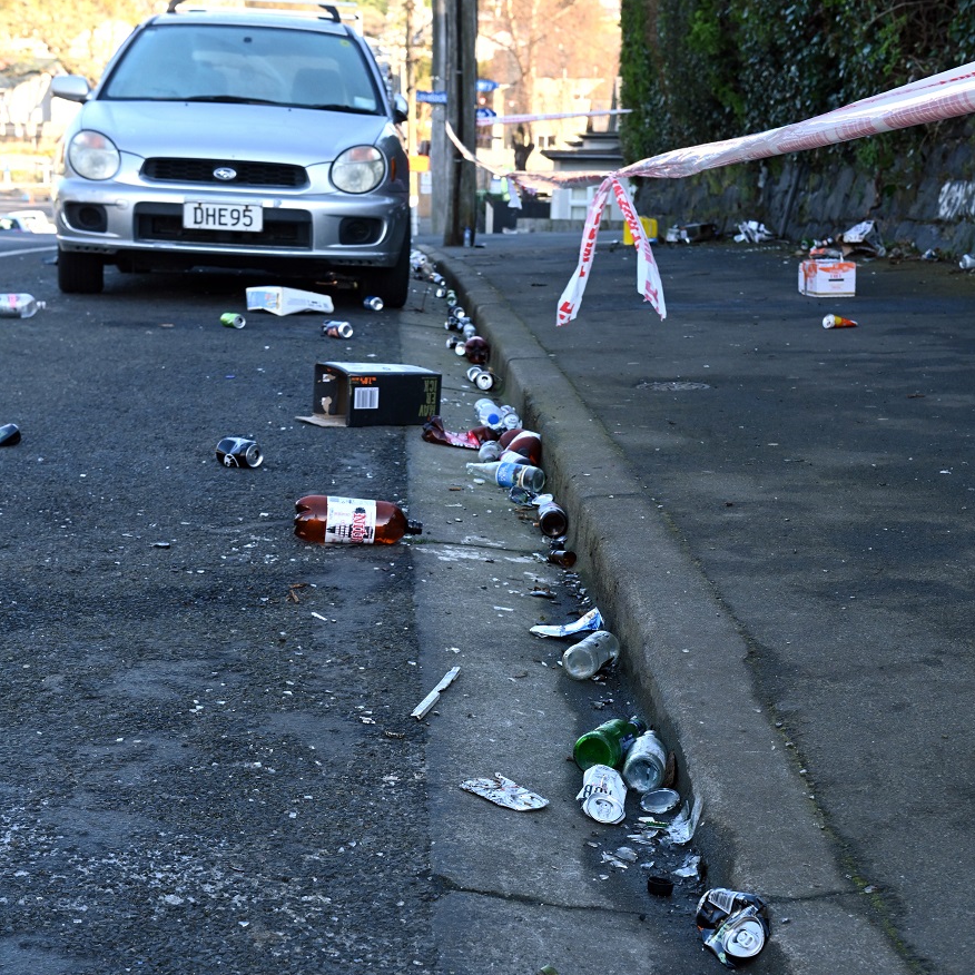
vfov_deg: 23.9
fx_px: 2294
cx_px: 490
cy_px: 642
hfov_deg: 24.0
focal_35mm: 72
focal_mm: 56
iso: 1000
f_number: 9
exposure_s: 1/200
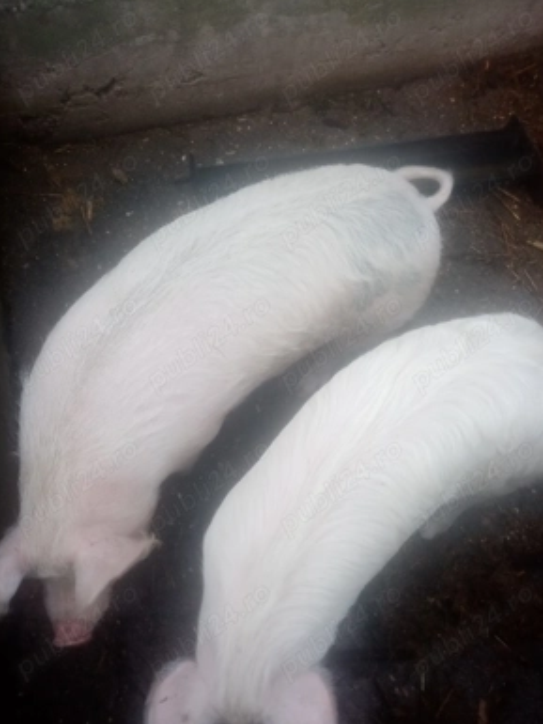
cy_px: 374
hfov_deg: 51.4
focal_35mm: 27
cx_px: 274
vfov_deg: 65.3
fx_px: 564
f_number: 1.8
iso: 113
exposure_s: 1/142
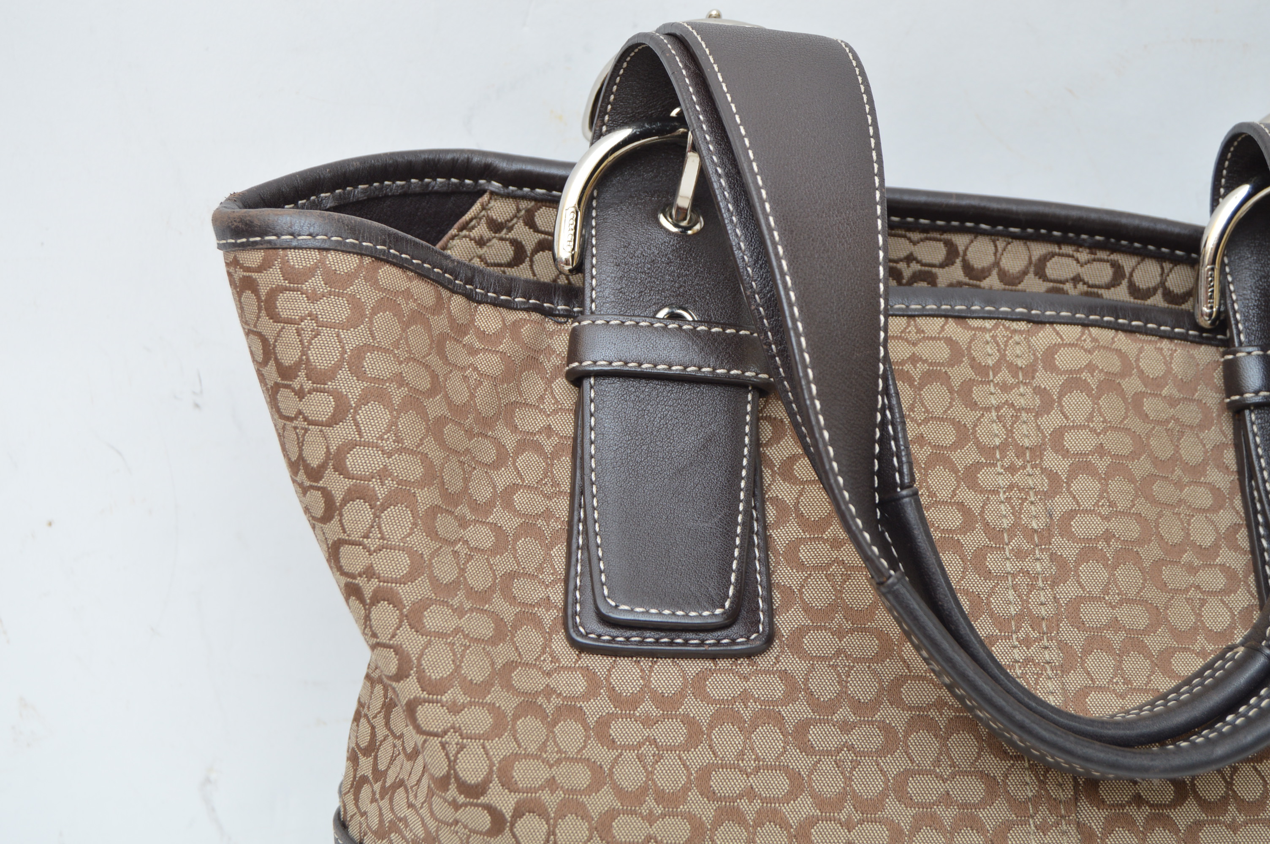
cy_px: 422
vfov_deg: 19.7
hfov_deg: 29.3
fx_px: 2432
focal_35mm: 69
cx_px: 635
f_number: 5.3
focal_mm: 46
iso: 200
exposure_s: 1/160
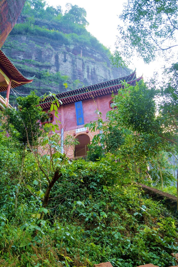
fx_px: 278
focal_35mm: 38
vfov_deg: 51.3
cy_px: 134
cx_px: 89
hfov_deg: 35.5
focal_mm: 25
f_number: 5.6
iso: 250
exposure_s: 1/125
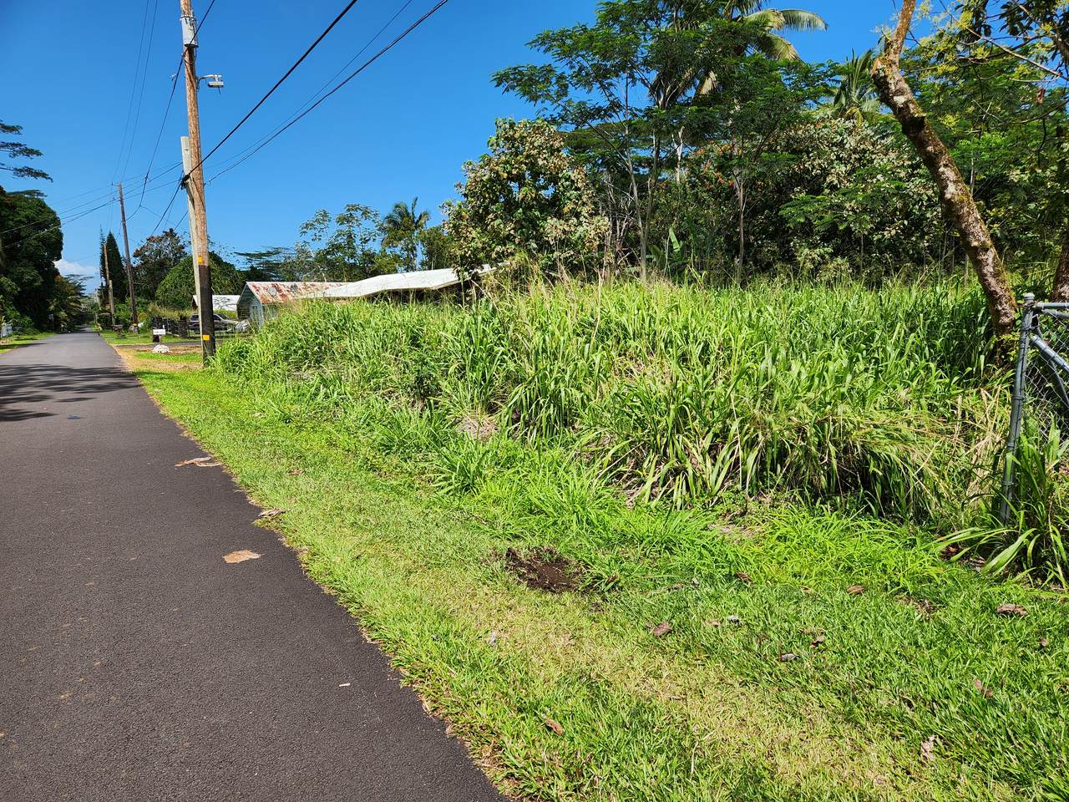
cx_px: 534
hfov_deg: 73.9
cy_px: 401
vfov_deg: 58.9
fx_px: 710
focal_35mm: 23
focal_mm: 5.4
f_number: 1.8
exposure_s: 1/1659
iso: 20
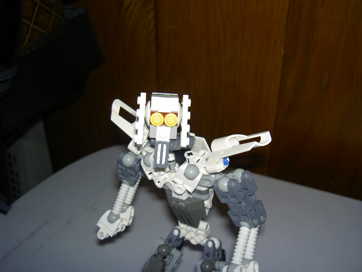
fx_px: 408
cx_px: 181
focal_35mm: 39
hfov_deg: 47.9
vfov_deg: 36.8
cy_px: 136
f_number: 2.8
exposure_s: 1/60
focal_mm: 8
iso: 100
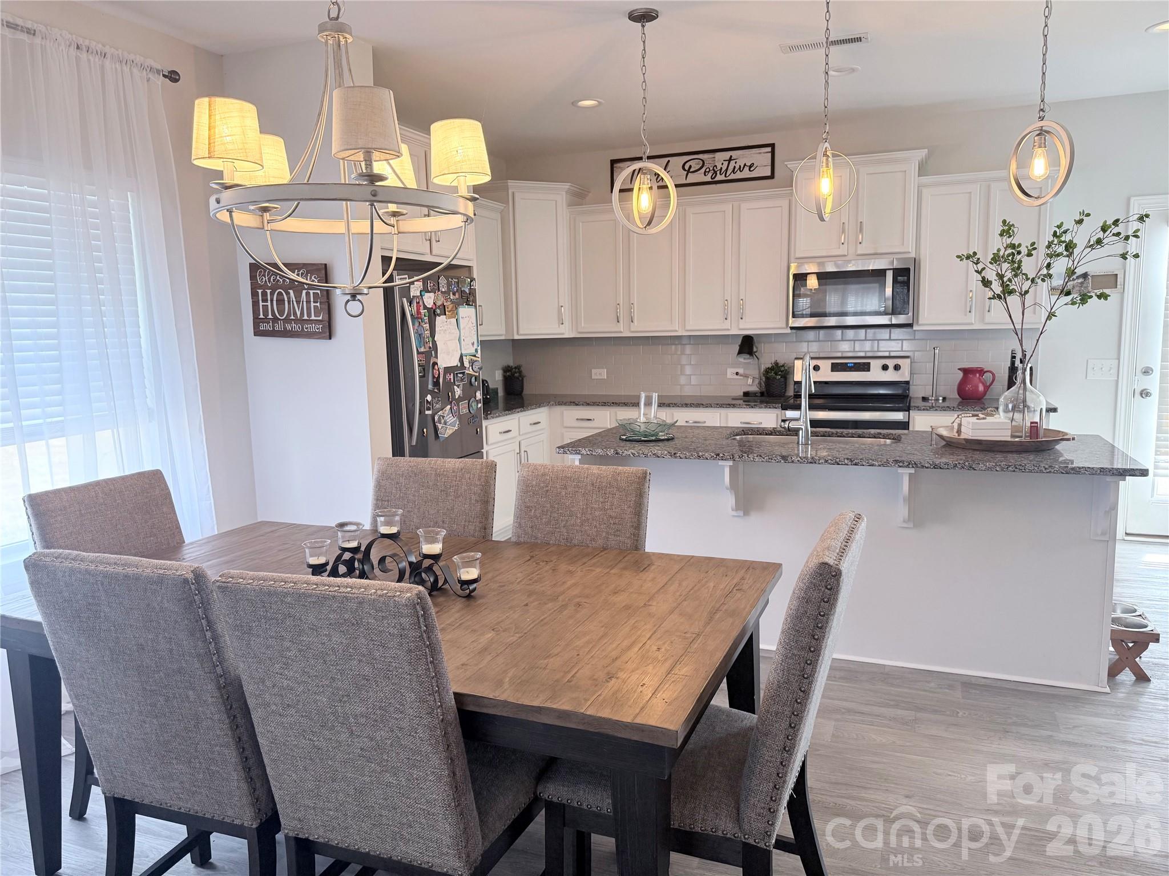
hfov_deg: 71.6
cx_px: 584
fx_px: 810
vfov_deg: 56.8
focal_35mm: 24
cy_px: 438
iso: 200
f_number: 1.78
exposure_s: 1/130
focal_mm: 6.76
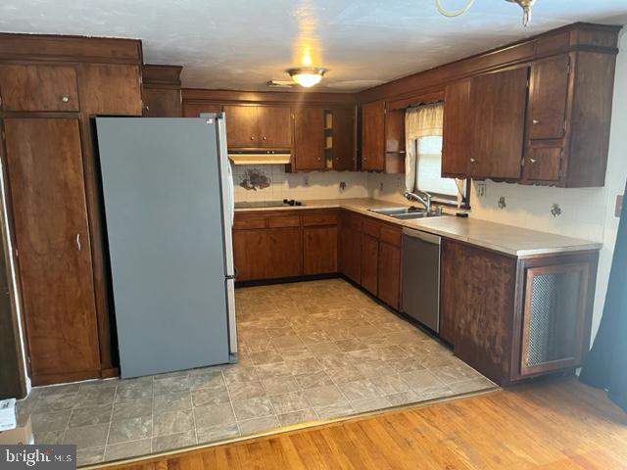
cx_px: 314
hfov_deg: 67.3
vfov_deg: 53.1
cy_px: 235
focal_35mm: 26
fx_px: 471
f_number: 1.6
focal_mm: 5.1
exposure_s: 1/60
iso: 250
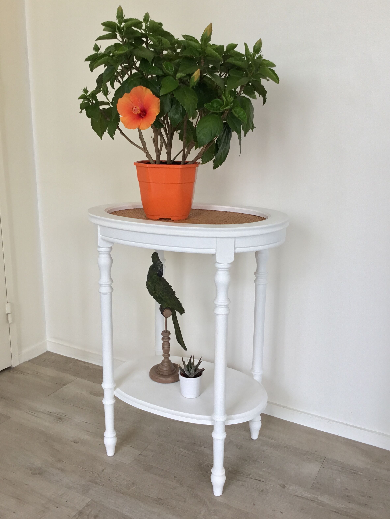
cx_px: 191
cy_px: 254
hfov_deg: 44.2
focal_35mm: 32
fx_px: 481
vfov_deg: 56.8
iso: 40
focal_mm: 3.3
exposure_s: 1/33
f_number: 2.4
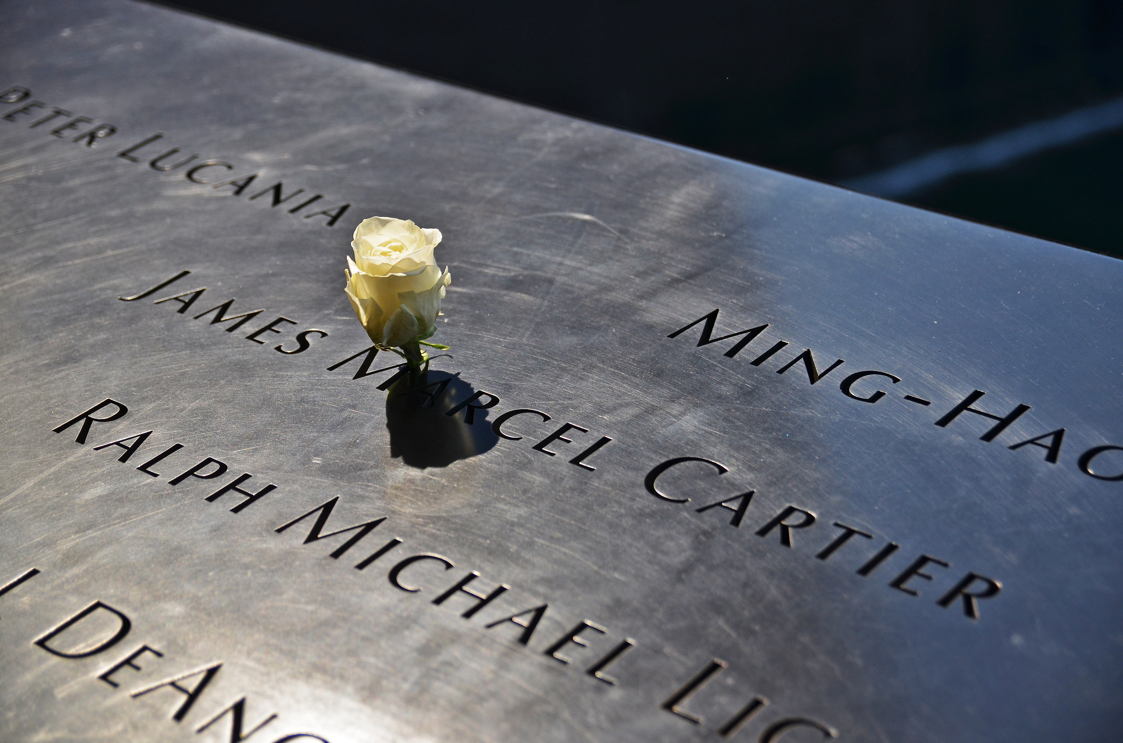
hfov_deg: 27.0
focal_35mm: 75
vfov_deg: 18.1
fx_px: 2334
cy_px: 372
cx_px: 562
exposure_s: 1/2500
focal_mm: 50
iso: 200
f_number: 2.8
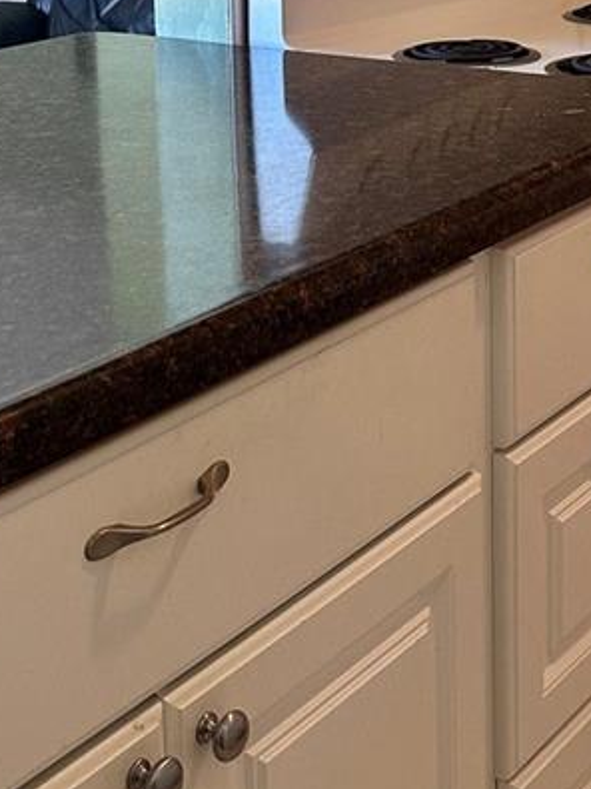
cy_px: -30
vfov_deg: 25.2
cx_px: 549
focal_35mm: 73
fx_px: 1663
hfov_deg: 19.7
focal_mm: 6.86
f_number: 1.78
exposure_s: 1/120
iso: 160
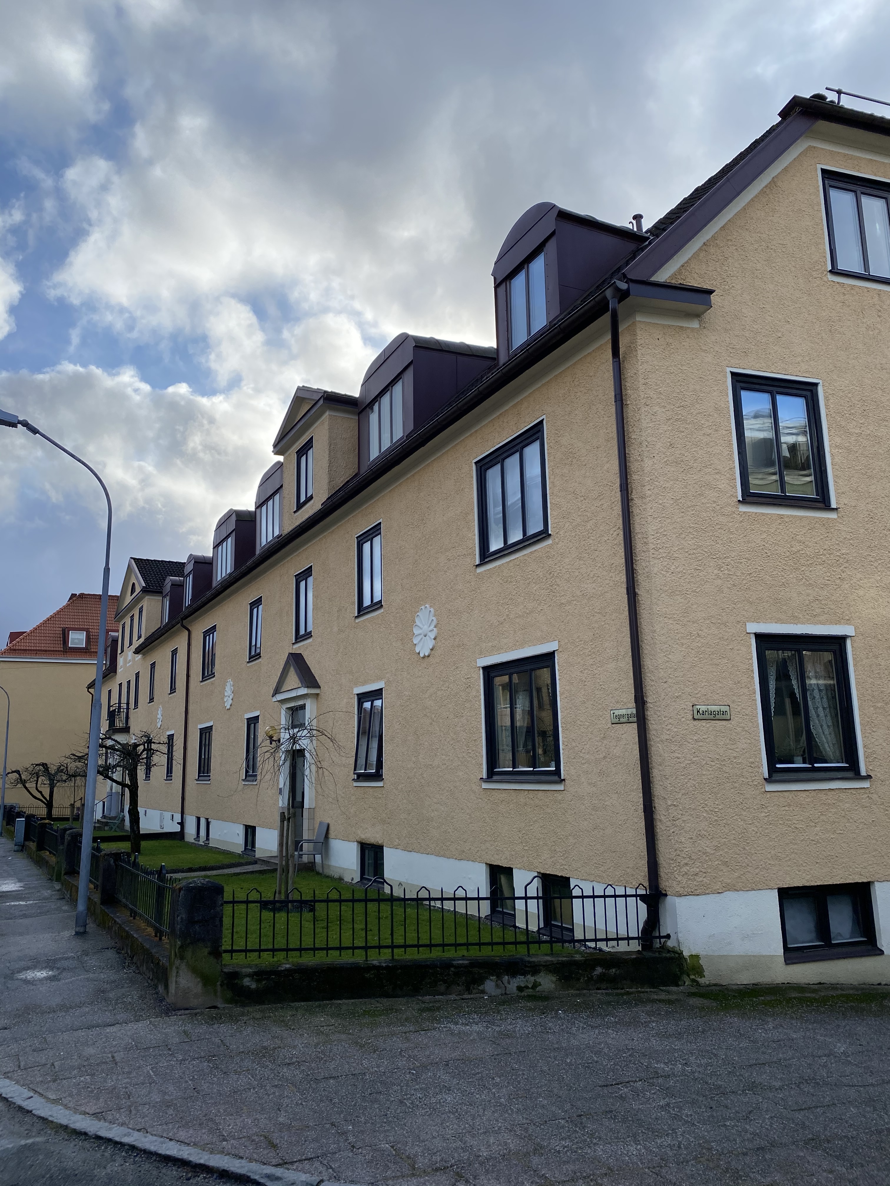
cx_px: 445
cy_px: 593
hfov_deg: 53.1
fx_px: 891
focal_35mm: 26
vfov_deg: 67.3
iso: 32
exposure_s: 1/1730
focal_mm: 4.25
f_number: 1.8
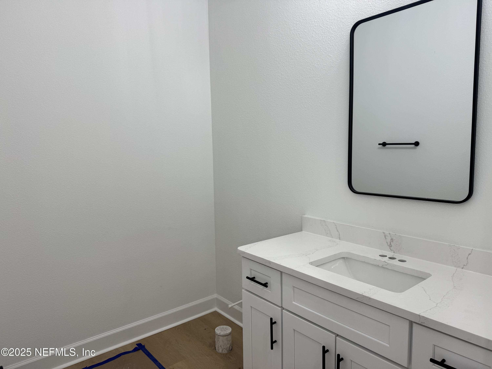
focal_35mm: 24
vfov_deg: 56.8
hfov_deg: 71.6
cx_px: 246
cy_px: 184
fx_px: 341
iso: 100
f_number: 1.78
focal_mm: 6.76
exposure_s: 1/120
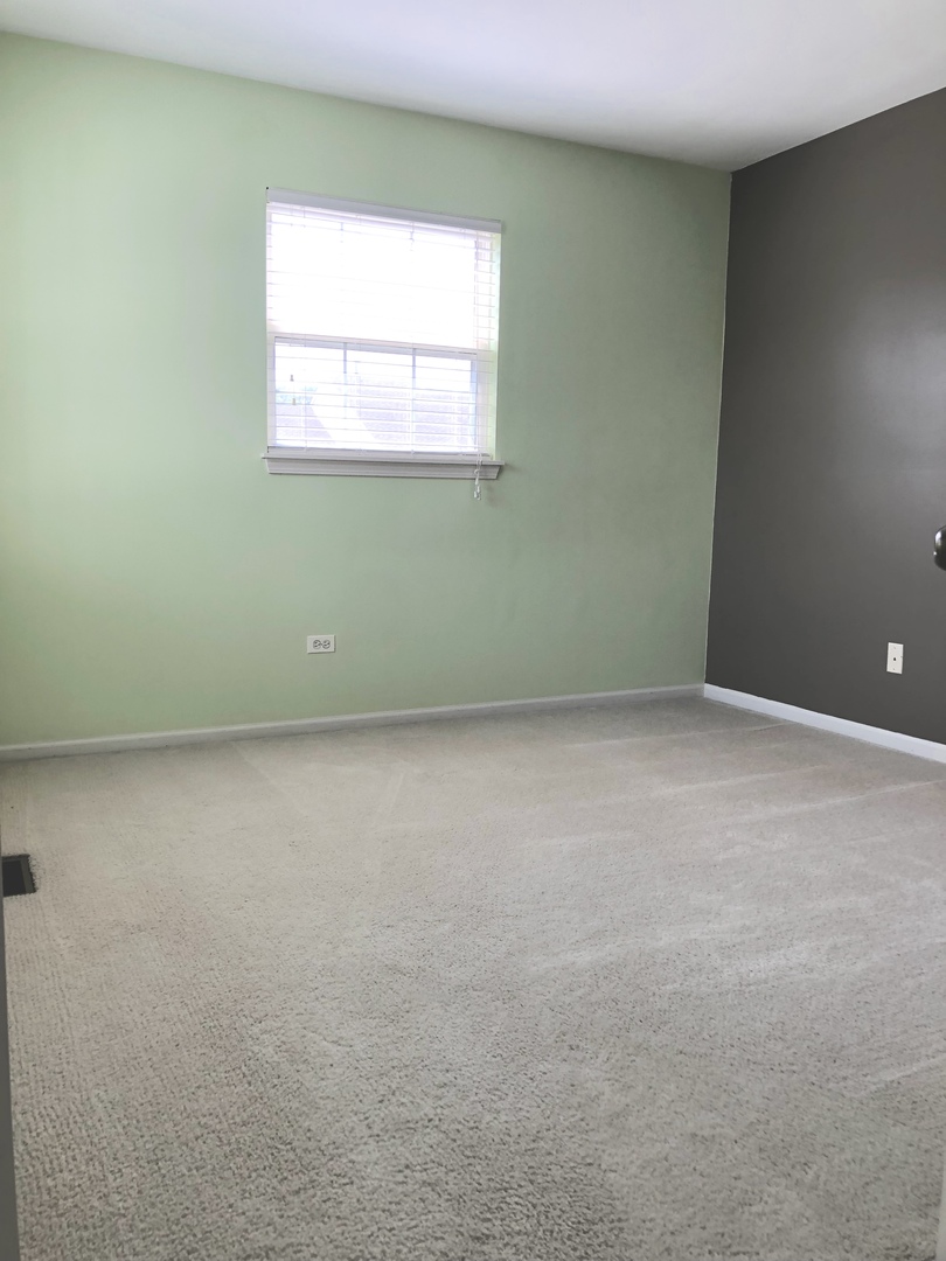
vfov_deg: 63.4
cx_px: 473
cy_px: 630
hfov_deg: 49.7
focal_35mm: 28
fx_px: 1020
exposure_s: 1/120
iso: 40
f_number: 1.8
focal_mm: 4
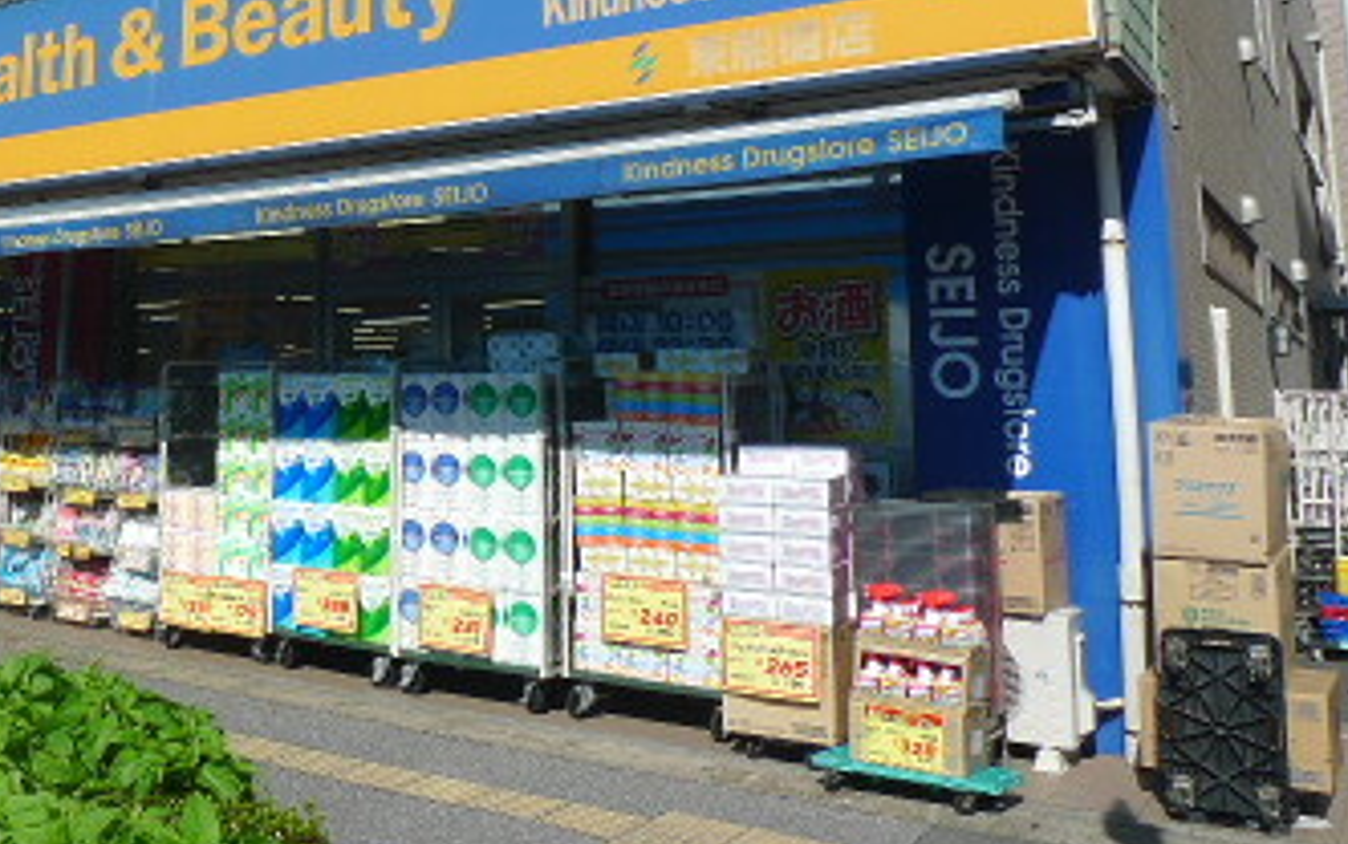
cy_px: 179
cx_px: 146
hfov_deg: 38.3
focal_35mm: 49
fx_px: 1801
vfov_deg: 26.0
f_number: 4.5
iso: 80
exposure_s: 1/1000
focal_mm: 5.1
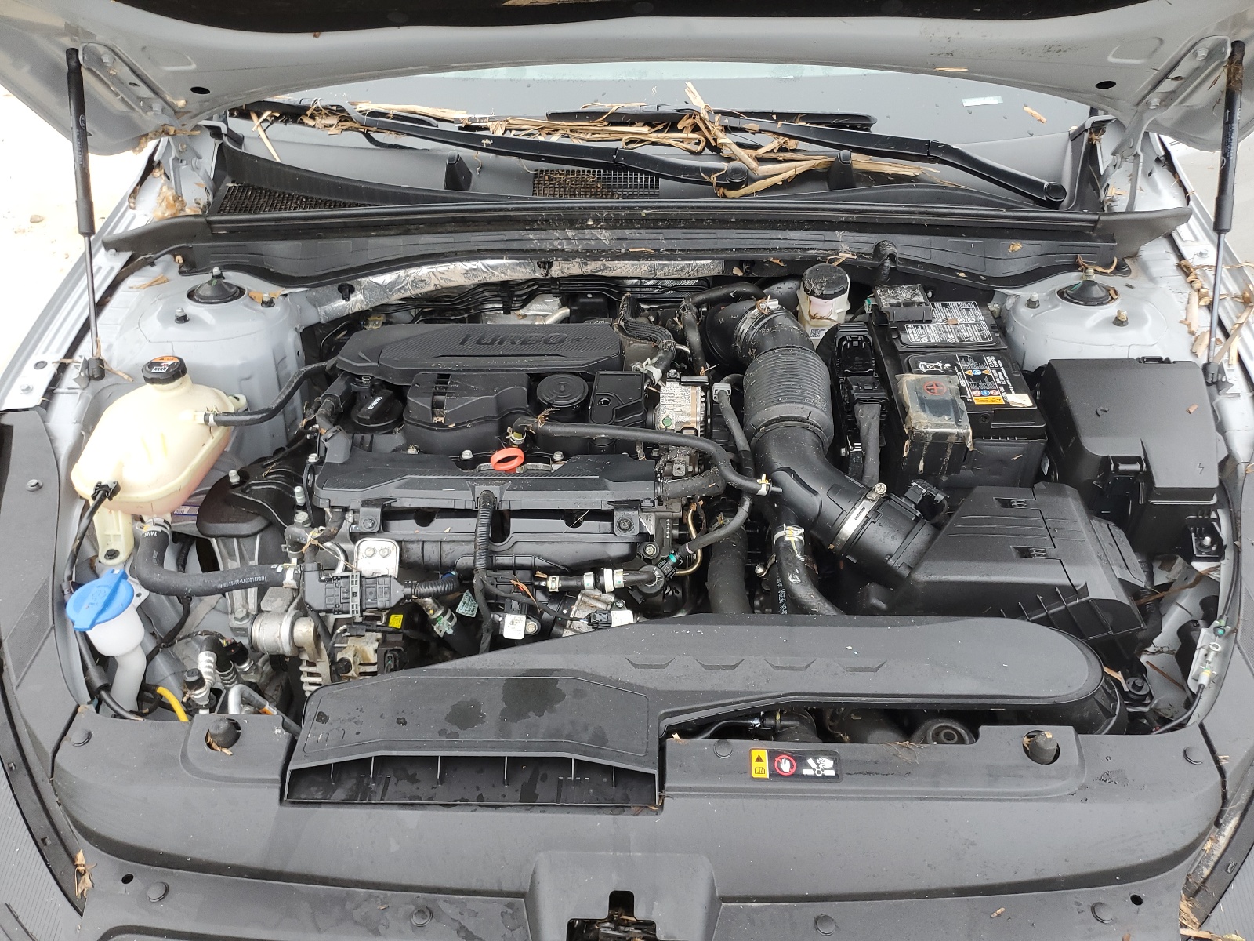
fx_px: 942
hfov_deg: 67.3
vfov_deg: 53.1
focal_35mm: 26
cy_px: 470
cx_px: 627
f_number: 1.5
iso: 65
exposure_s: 1/120
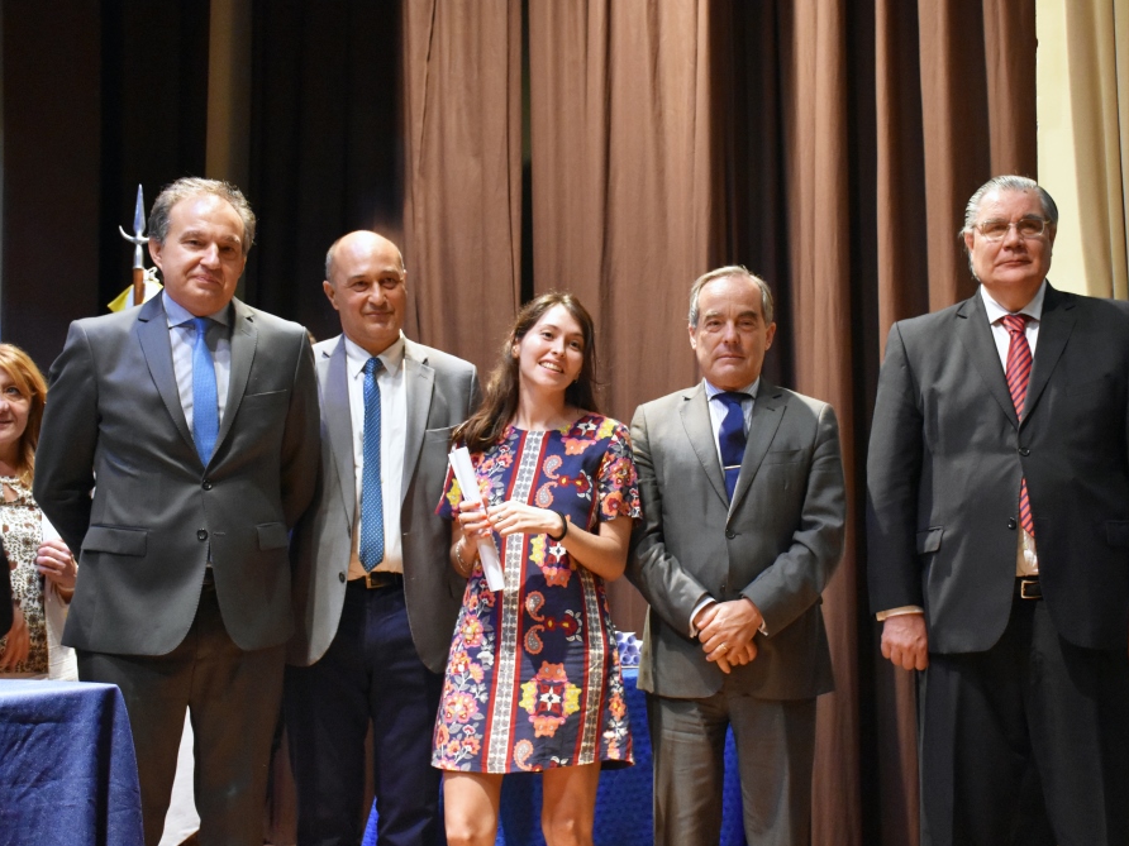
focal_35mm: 53
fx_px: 1729
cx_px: 647
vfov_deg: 27.5
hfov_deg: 36.1
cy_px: 427
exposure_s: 1/60
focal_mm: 32
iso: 5000
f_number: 4
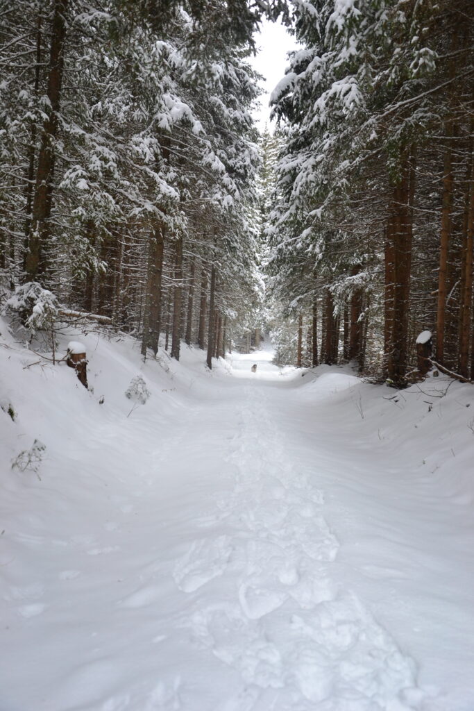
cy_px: 356
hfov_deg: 36.9
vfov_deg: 53.1
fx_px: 711
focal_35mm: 36
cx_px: 237
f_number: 4.5
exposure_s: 1/125
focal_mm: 24
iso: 200
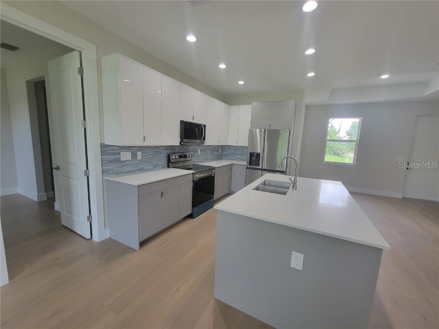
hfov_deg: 106.2
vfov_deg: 89.9
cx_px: 220
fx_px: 165
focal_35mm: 13
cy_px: 164
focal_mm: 2.2
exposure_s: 1/60
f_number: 2.2
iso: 125
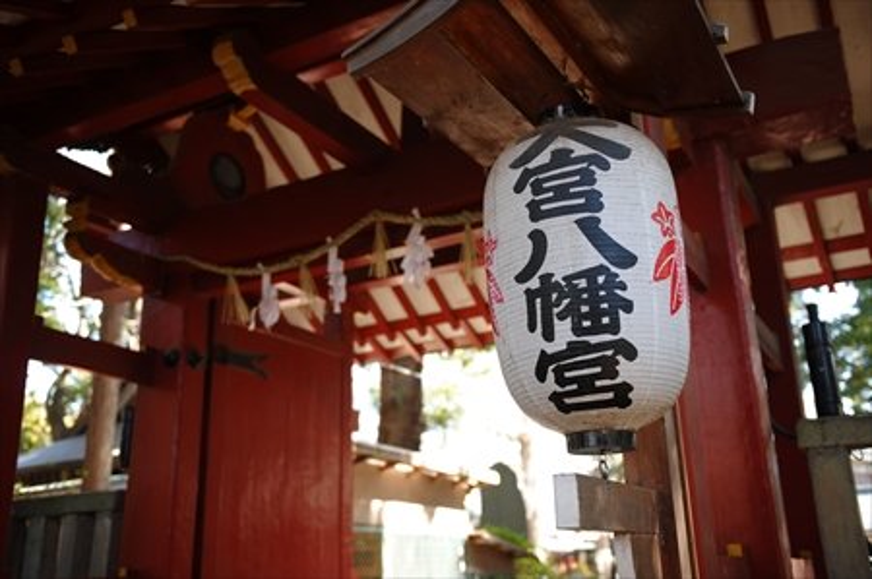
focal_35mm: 36
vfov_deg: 36.8
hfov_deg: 53.2
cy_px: 290
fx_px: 871
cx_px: 436
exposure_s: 1/250
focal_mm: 36
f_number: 2.8
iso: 500
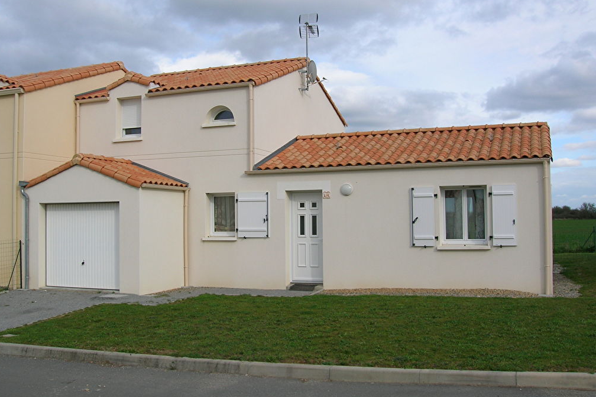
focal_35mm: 38
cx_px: 294
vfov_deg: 35.0
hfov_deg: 50.7
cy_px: 184
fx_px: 629
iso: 50
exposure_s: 1/301
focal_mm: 6
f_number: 4.9
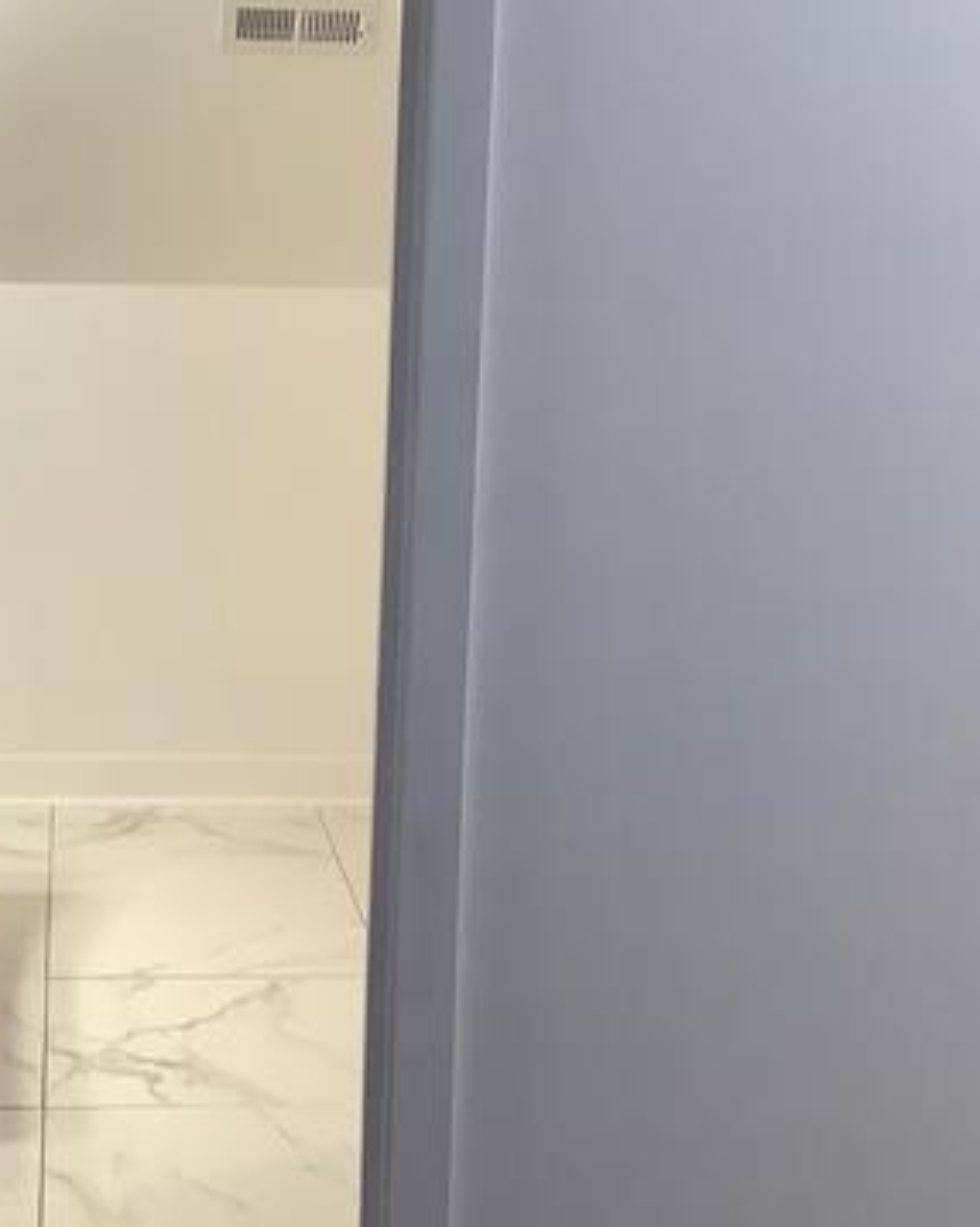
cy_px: 466
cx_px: 182
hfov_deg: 23.1
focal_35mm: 65
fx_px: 2359
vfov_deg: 29.1
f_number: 2.4
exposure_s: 1/60
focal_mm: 3.3
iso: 125
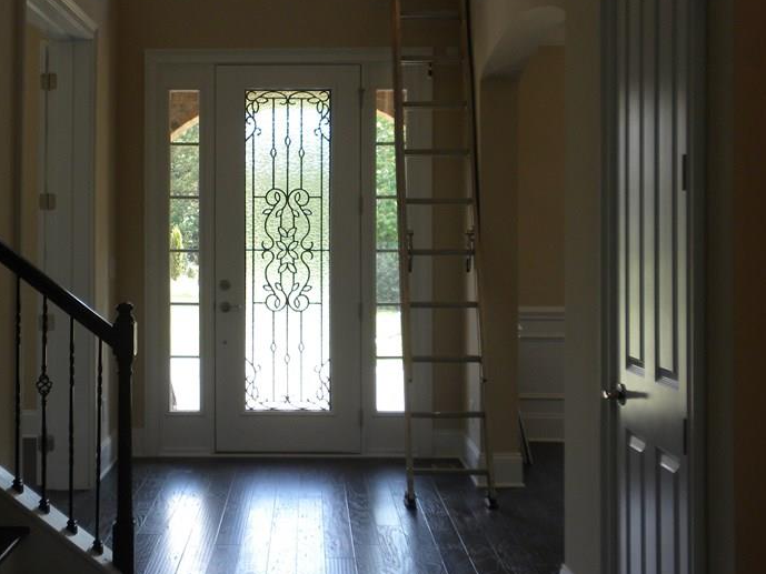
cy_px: 233
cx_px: 298
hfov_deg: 34.8
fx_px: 1217
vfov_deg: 26.5
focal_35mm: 55
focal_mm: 6.6
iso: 97
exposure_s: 1/55.4
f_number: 3.5
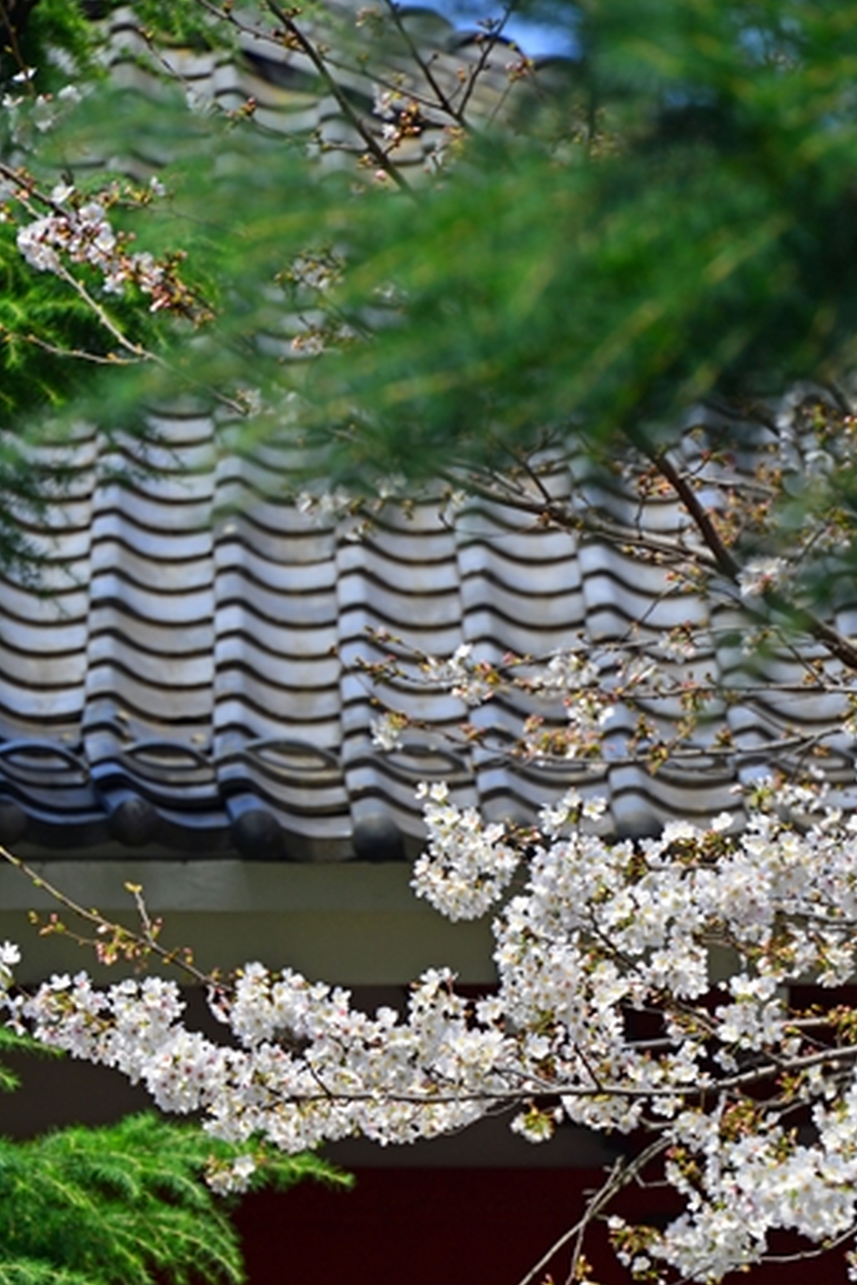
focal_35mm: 335
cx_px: 450
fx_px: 11952
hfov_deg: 4.1
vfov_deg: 6.1
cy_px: 1056
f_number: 6.3
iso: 125
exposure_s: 1/250
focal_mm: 190
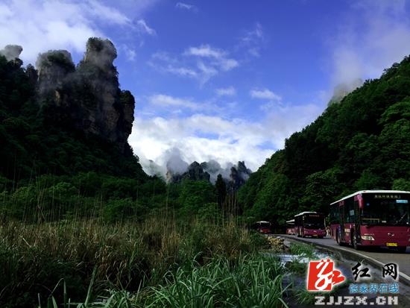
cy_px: 154
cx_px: 205
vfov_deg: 48.3
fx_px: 344
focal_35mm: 29
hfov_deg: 61.6
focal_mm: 4.15
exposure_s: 1/1364
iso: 32
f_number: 2.2
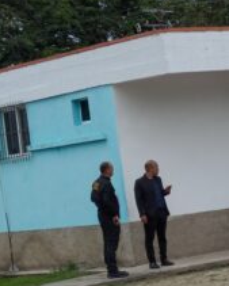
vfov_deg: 11.8
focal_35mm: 164
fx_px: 1388
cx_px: 404
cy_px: 177
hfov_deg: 9.0
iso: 49
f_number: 1.89
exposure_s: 1/1701
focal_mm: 5.43
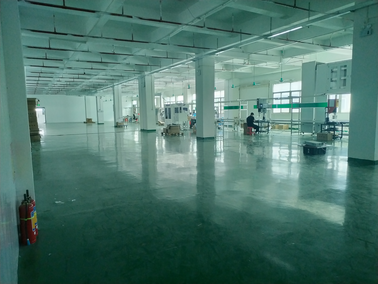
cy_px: 142
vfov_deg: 53.1
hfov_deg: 67.3
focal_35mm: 26
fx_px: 284
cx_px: 189
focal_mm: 4.75
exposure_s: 1/24
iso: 889
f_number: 1.8
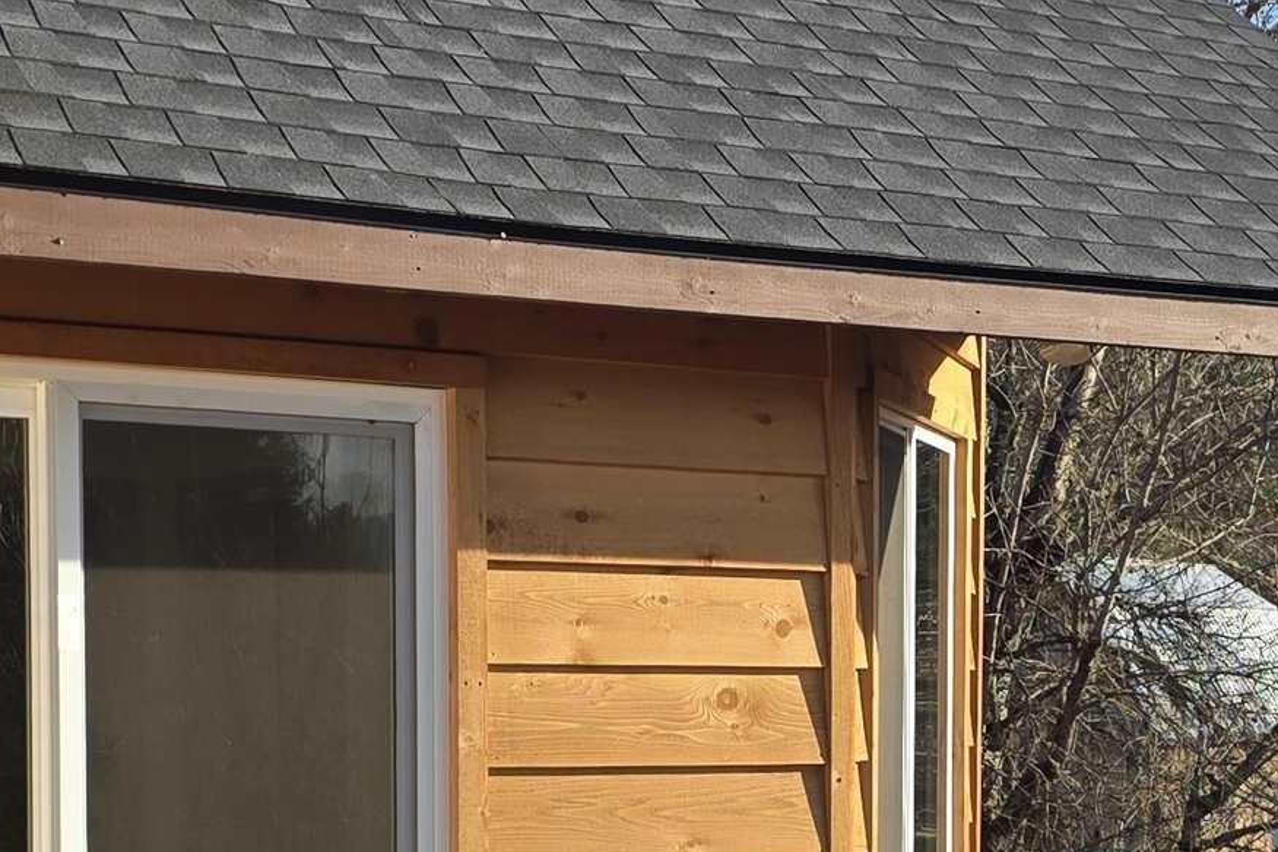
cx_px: 830
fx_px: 2981
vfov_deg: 15.9
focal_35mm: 84
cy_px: 864
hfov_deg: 24.1
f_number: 1.7
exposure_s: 1/2524
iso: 80
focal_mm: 6.3
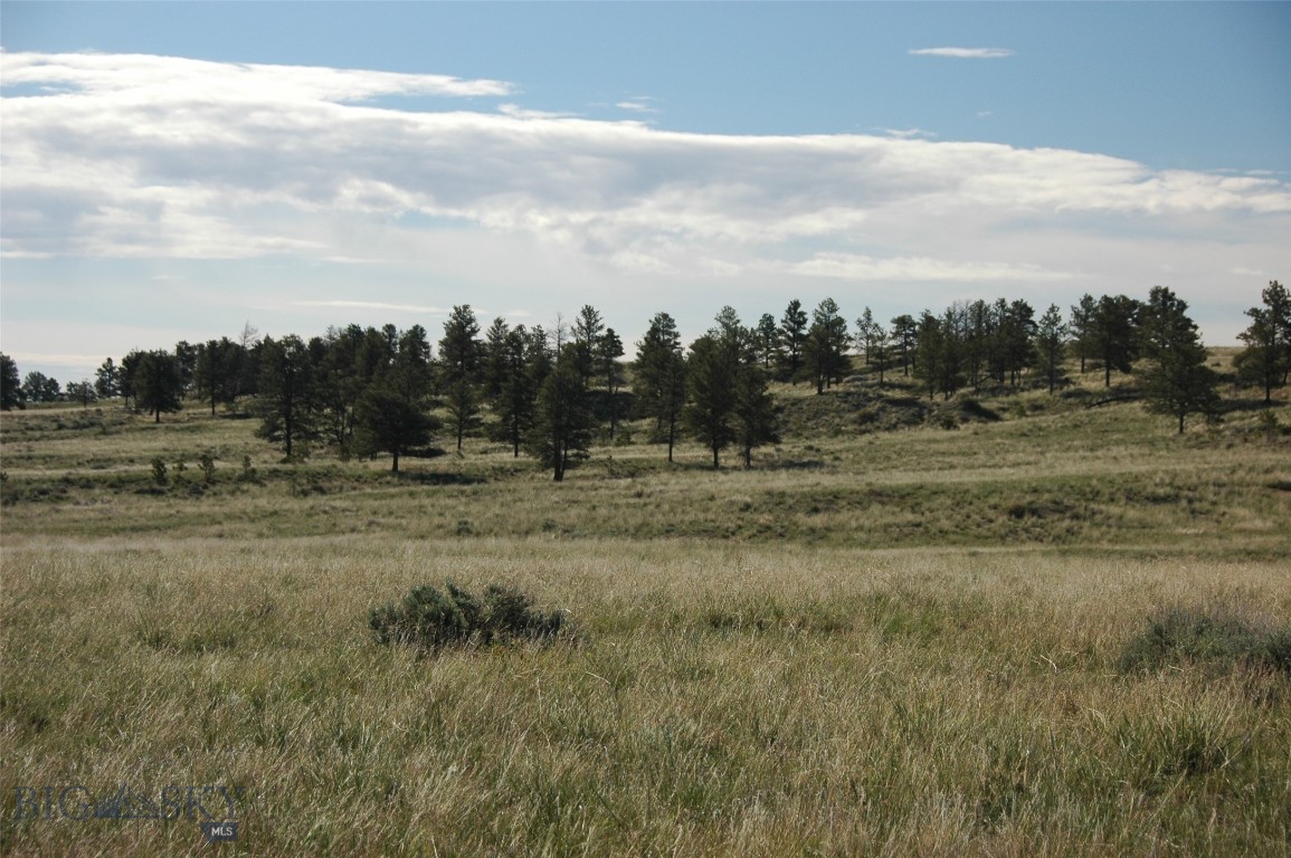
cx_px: 646
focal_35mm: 90
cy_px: 429
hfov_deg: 22.6
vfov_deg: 15.2
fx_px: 3225
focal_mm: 60
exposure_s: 1/400
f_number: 5.6
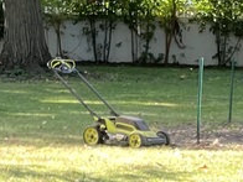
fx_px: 1341
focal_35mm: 191
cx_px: 386
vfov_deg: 7.4
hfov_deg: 10.0
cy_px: 405
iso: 50
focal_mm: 4.2
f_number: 1.6
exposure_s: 1/121
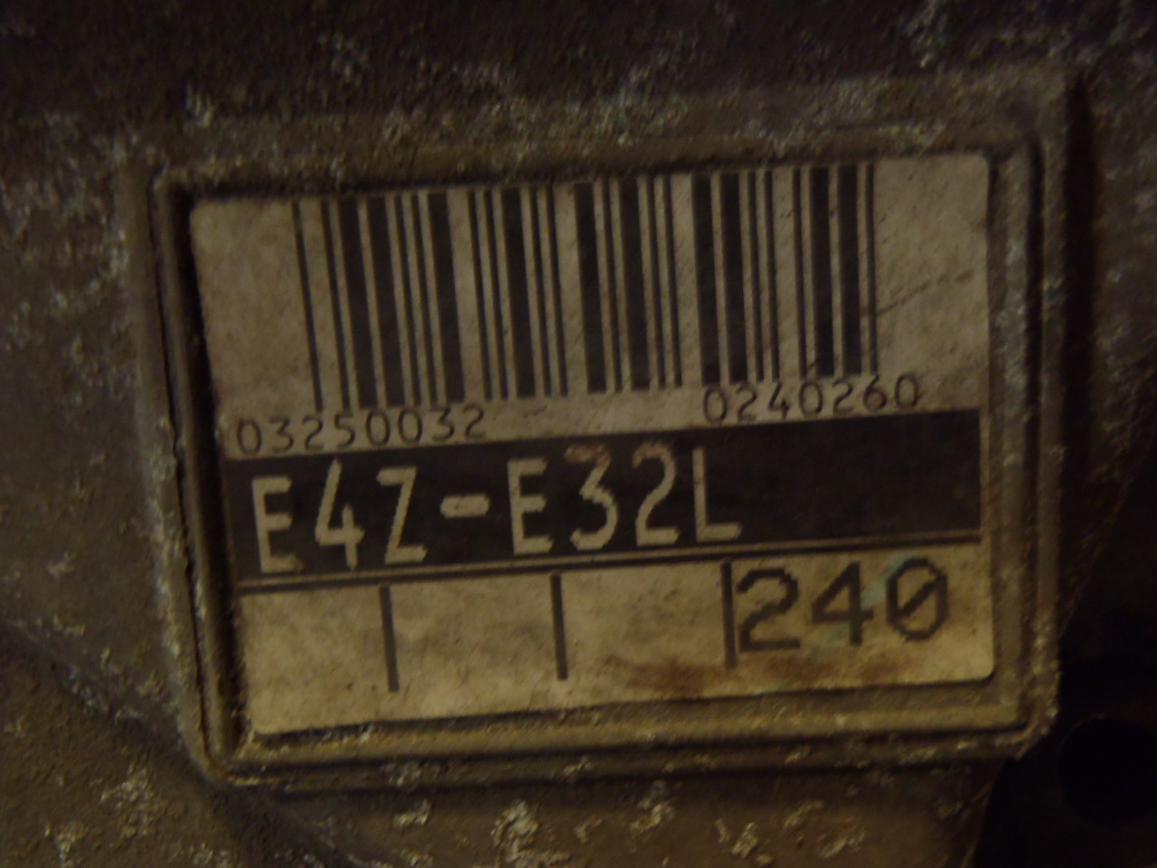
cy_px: 434
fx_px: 1237
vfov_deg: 38.7
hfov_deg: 50.1
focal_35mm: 37
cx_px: 578
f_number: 4.7
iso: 400
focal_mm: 6.64
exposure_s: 1/4
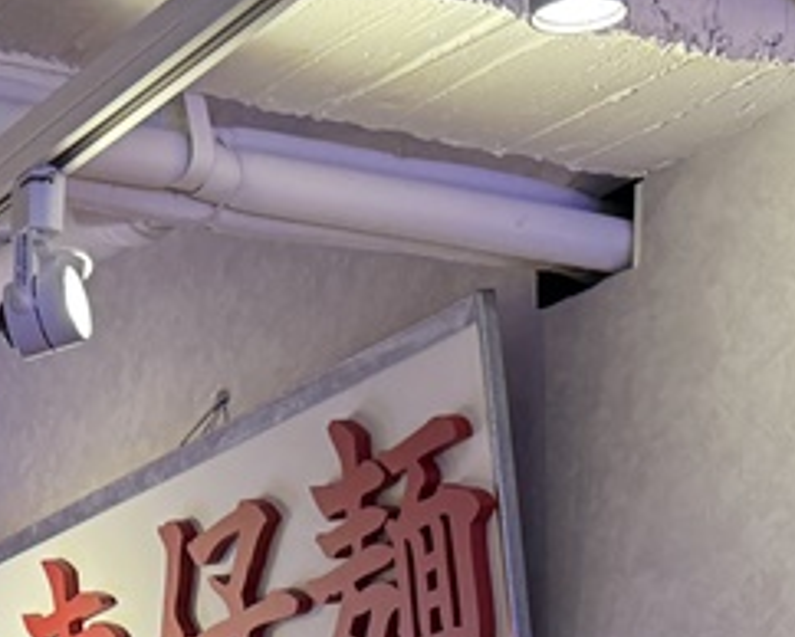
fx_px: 2732
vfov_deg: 11.6
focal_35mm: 116
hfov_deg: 16.3
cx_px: 33
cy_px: 1373
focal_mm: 6.76
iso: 160
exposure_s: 1/120
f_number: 1.78
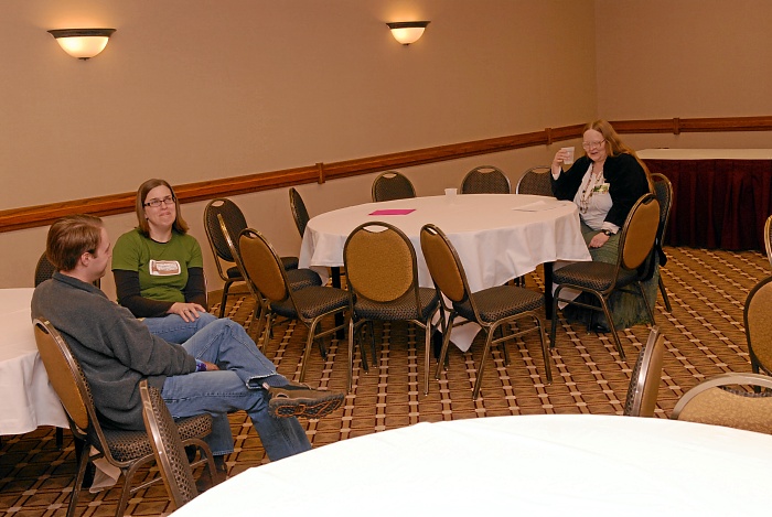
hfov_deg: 42.3
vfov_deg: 29.0
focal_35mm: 46
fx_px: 999
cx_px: 386
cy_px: 258
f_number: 5.6
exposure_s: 1/60
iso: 400
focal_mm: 31
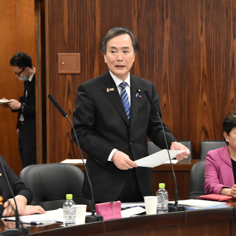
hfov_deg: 11.3
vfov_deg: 11.3
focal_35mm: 154
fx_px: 1188
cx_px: 160
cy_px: 118
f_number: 6.3
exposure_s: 1/160
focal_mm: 80
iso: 2500
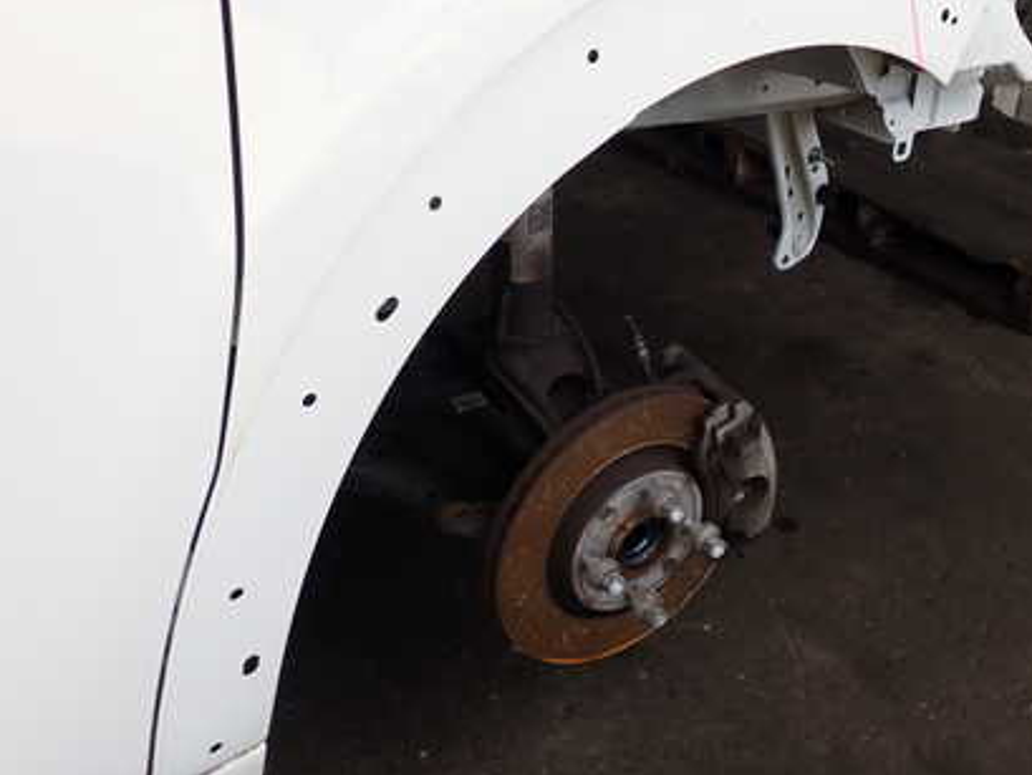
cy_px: 318
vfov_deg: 32.8
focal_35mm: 44
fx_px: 1312
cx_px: 734
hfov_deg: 42.0
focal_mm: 5.4
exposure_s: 1/320
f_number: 3.2
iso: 100
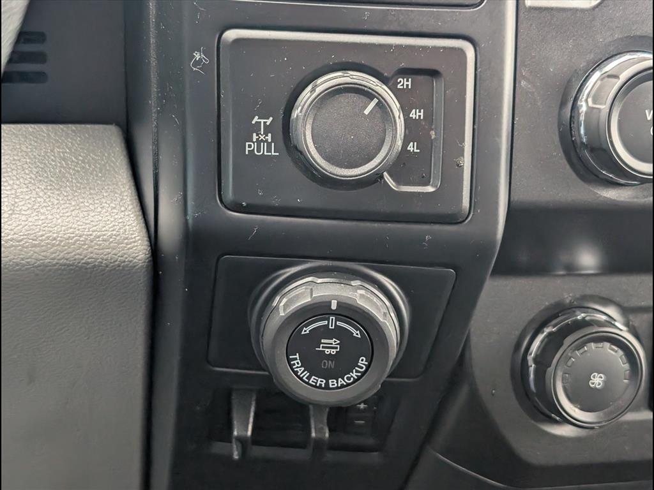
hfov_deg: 38.9
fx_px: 926
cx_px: 327
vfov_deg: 29.7
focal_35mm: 49
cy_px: 245
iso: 577
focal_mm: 6.9
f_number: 1.68
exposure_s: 1/111
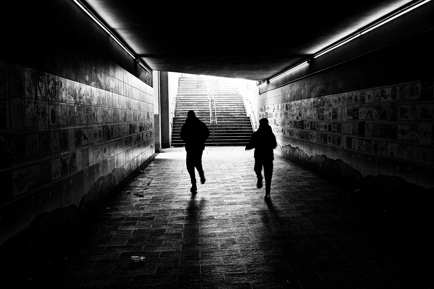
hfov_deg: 61.9
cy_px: 144
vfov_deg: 43.6
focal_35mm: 30
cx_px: 217
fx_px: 362
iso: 720
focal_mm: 20
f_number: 8
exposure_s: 1/30
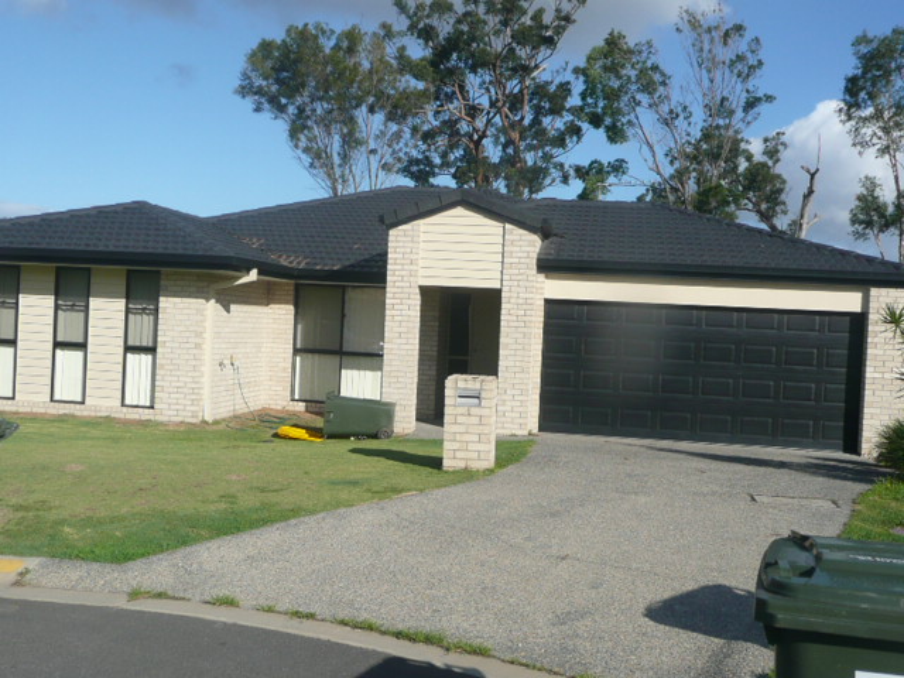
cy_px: 339
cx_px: 452
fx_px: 914
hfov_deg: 52.6
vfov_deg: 40.7
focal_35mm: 35
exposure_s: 1/250
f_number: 8
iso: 100
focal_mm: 4.6
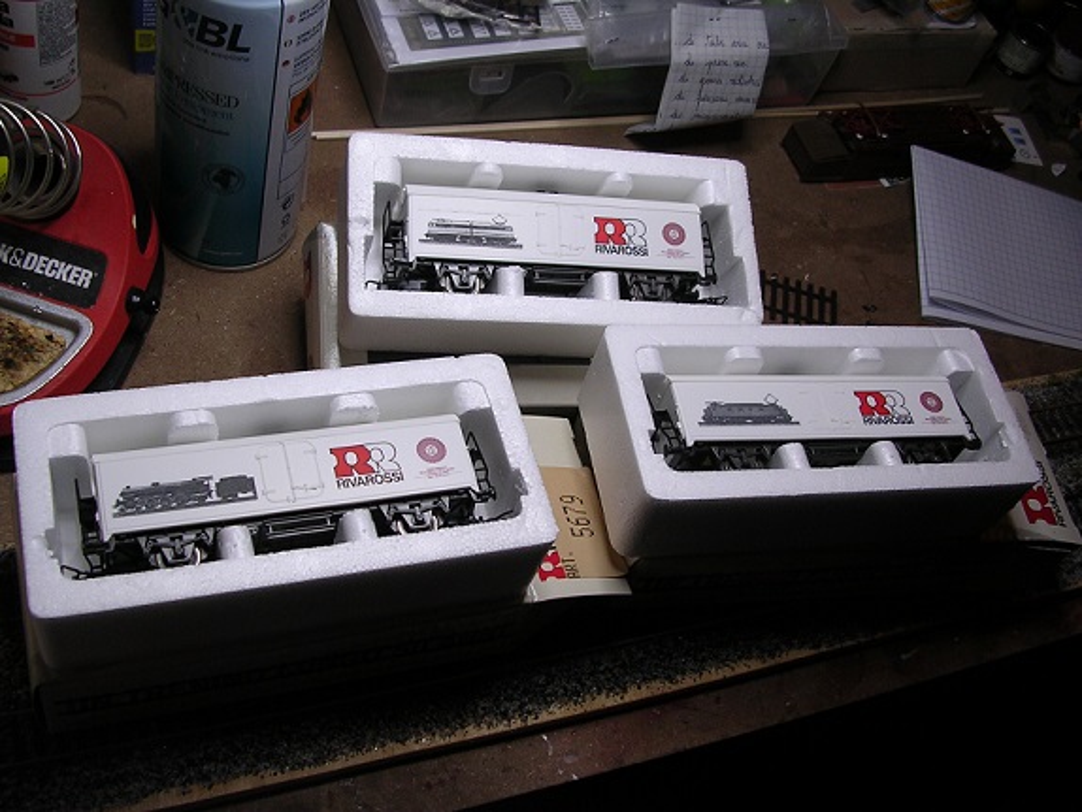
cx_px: 541
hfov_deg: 49.0
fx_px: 1188
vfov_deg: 37.7
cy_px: 406
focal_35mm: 38
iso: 100
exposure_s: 1/67.9
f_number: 2.8
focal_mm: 5.8
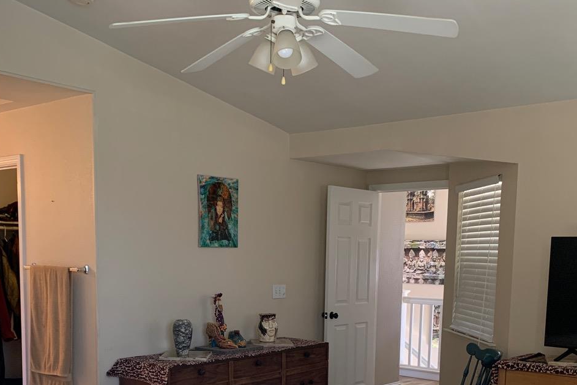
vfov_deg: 30.1
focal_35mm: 43
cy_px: 330
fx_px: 689
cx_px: 284
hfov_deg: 45.4
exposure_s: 1/60
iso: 125
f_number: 1.8
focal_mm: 4.25
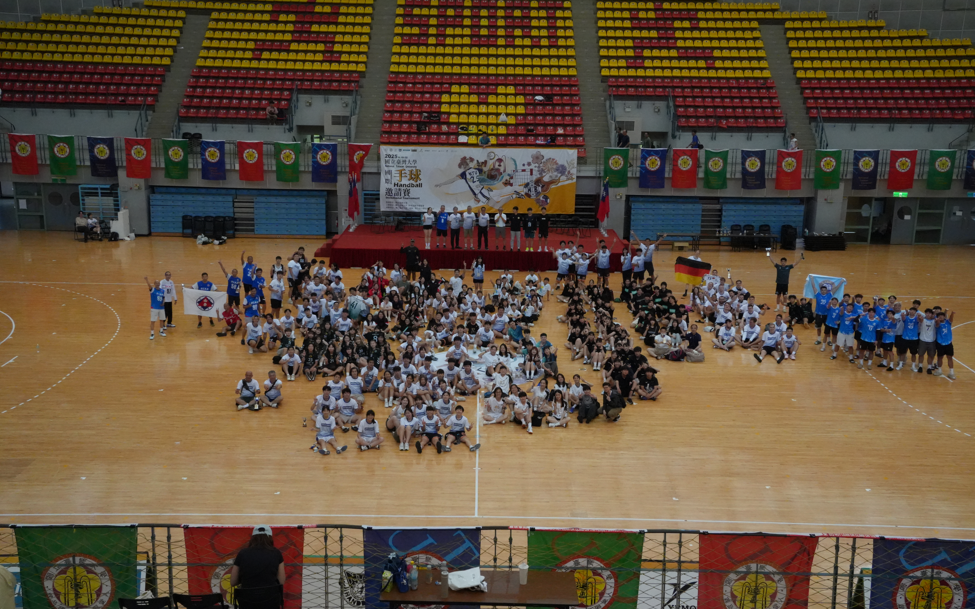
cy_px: 311
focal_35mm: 41
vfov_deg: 31.2
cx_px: 490
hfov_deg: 48.2
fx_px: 1089
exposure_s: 1/250
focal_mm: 40
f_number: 13
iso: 12800
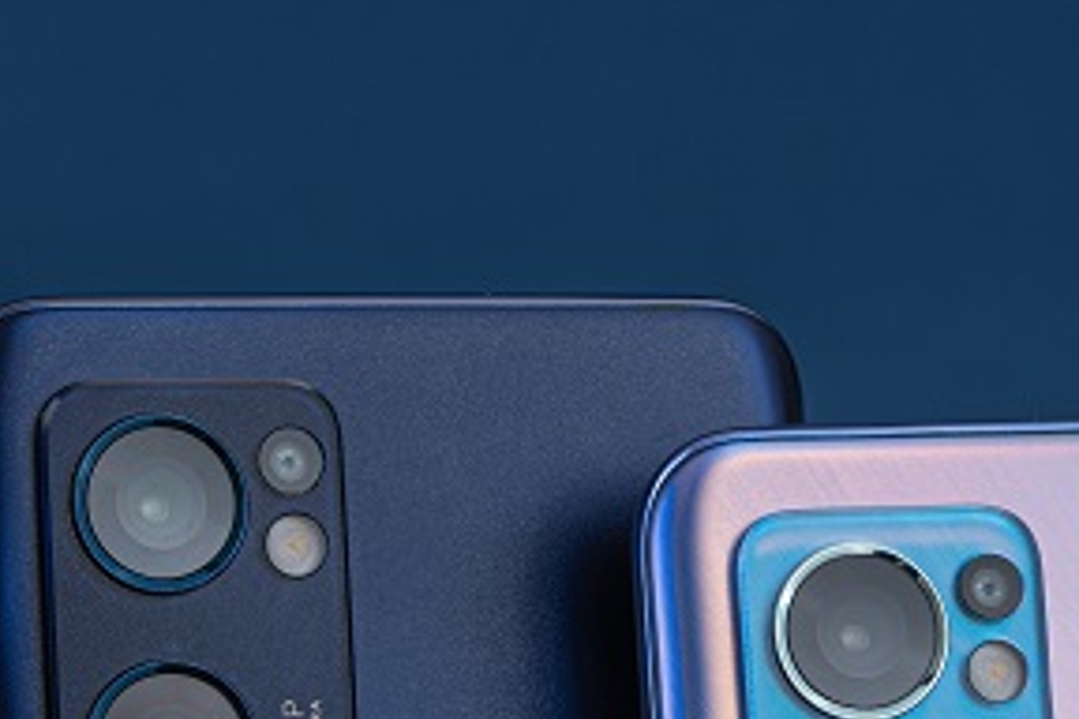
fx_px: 7283
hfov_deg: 8.5
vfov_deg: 5.6
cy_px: 816
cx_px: 772
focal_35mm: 243
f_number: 8
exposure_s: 1/20
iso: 160
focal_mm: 100
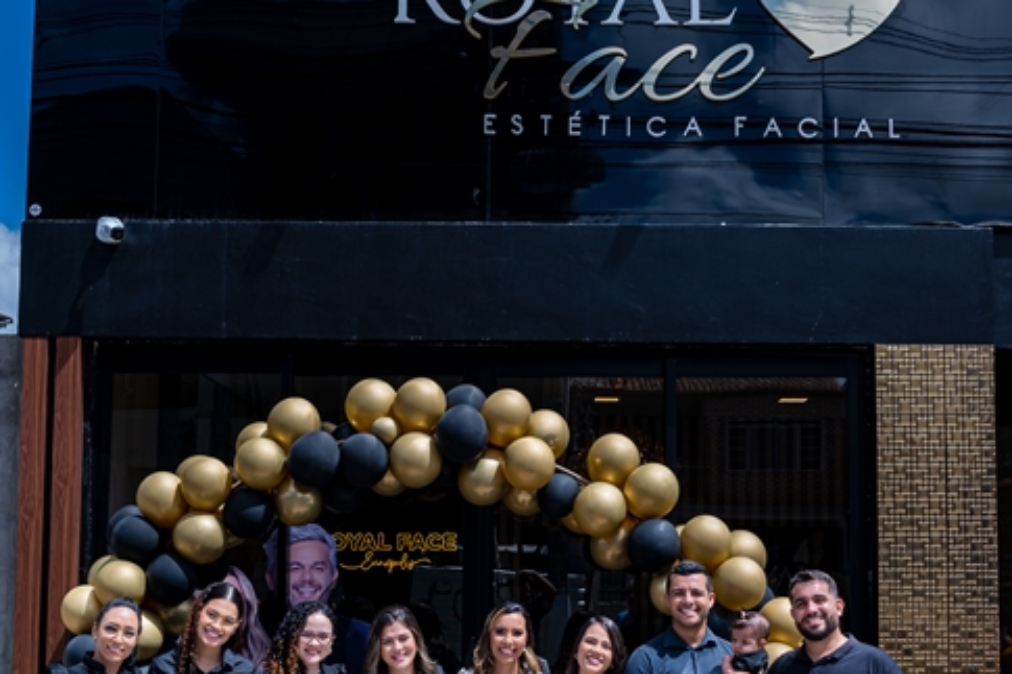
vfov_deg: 24.5
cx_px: 509
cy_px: 418
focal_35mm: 55
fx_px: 1545
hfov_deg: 36.3
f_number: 3.5
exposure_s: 1/800
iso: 100
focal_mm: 24
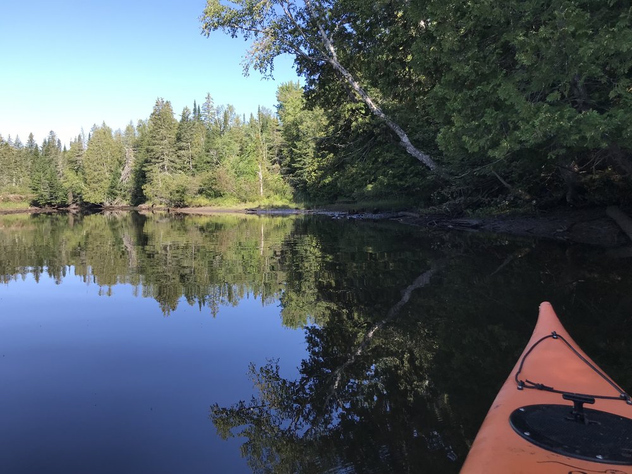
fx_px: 511
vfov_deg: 49.7
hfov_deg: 63.4
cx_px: 316
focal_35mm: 28
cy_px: 237
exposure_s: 1/714
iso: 20
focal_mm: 3.99
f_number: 1.8
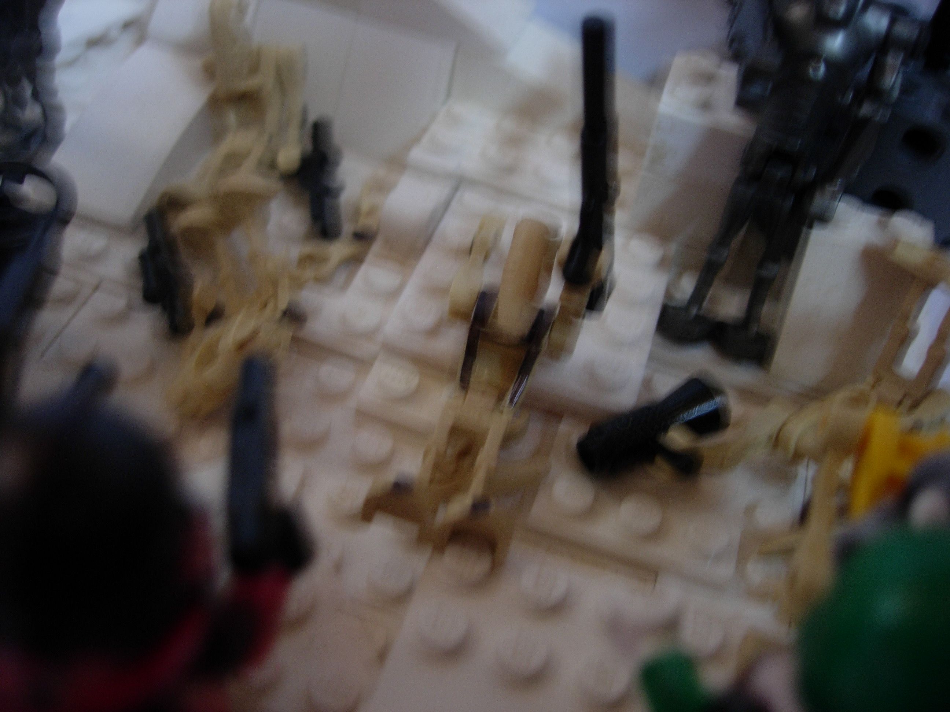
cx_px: 475
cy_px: 356
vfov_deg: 37.7
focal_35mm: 38
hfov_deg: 49.0
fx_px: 1043
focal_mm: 7.8
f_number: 2.8
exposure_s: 1/4
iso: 72
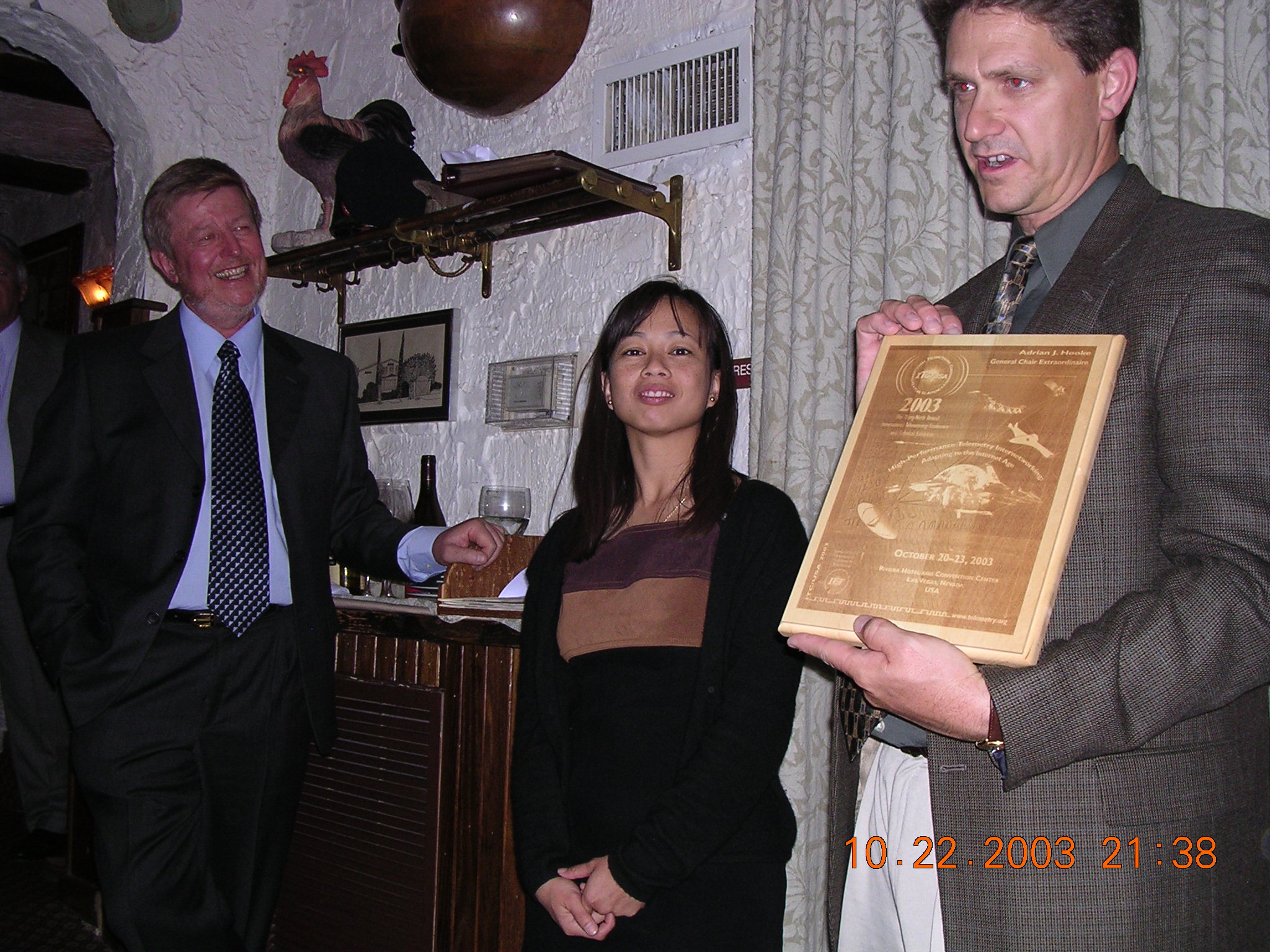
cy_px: 476
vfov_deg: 37.7
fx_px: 1394
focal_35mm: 38
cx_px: 635
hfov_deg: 49.0
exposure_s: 1/60.1
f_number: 2.8
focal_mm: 5.8
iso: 160
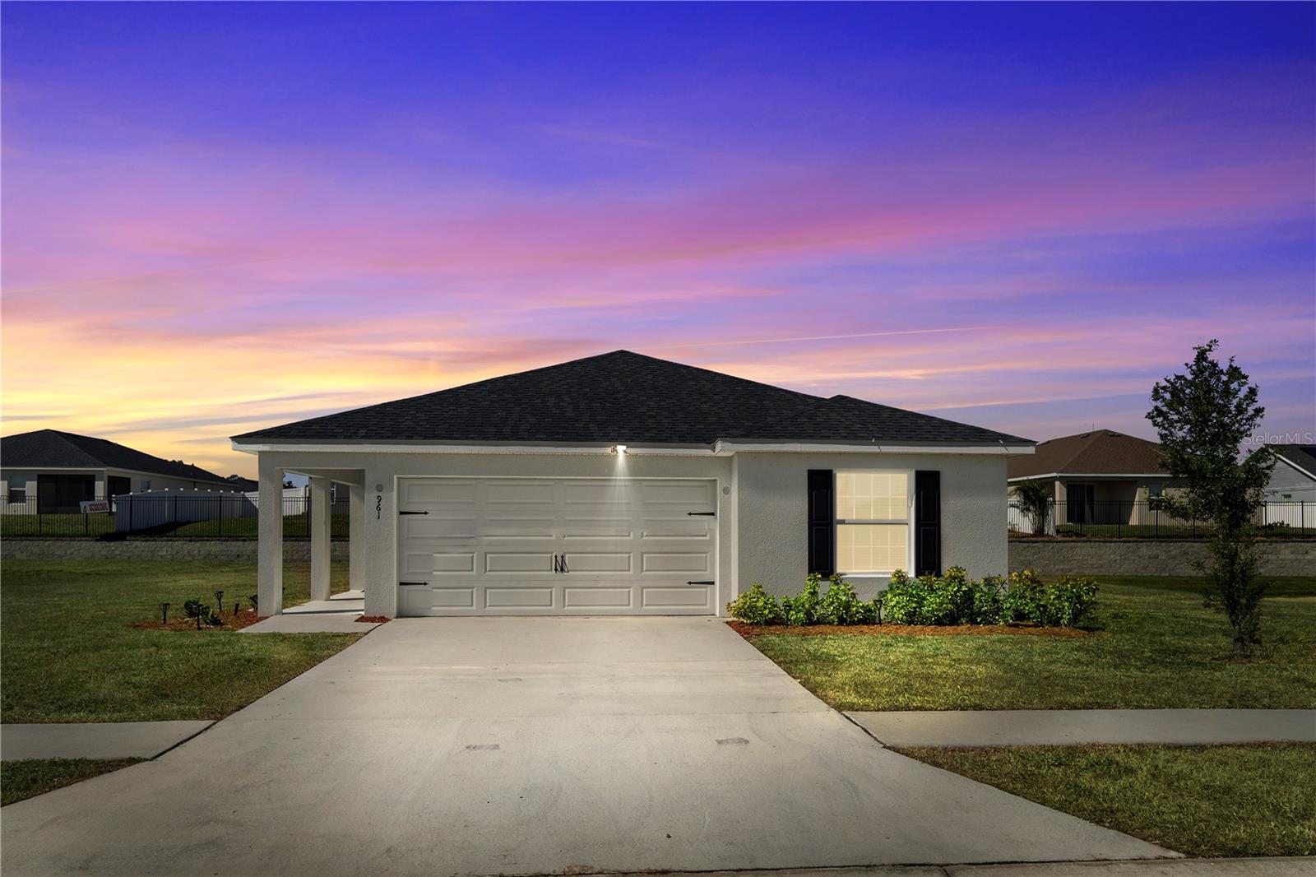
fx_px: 877
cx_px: 658
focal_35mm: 24
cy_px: 438
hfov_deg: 73.8
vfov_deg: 53.1
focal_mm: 16
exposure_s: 1/160
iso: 160
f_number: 4
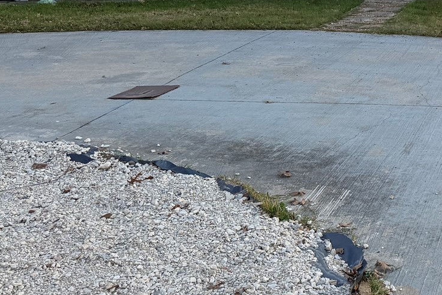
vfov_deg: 20.4
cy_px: 8
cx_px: 542
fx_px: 798
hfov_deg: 27.0
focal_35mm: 65
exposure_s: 1/723
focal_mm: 6.76
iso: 80
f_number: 1.78
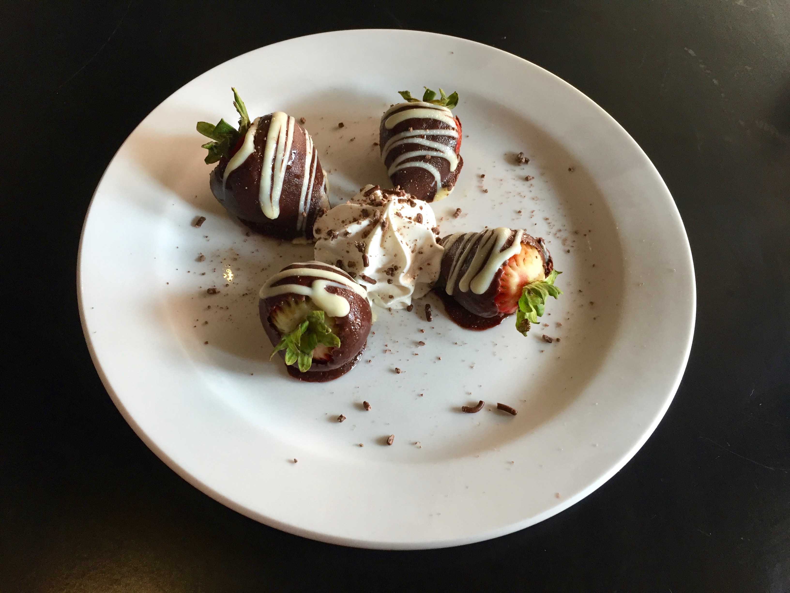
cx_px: 395
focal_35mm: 29
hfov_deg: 61.7
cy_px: 296
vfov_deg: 48.2
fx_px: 662
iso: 40
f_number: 2.2
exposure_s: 1/30
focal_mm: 4.15
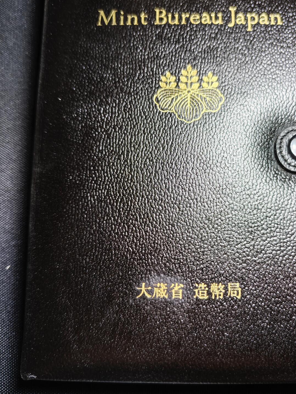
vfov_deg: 59.9
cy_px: 188
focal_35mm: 30
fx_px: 342
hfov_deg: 46.5
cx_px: 181
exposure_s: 1/50
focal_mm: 5.84
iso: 400
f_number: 1.6
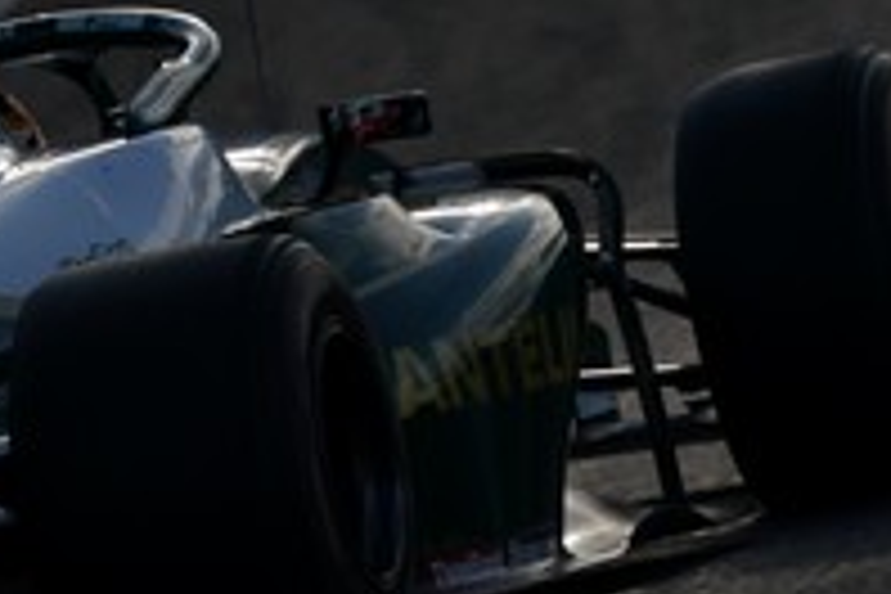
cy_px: 58
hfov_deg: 0.9
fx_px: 54050
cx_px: -68
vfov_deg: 0.6
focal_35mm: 2184
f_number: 9
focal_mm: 600
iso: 200
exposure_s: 1/800
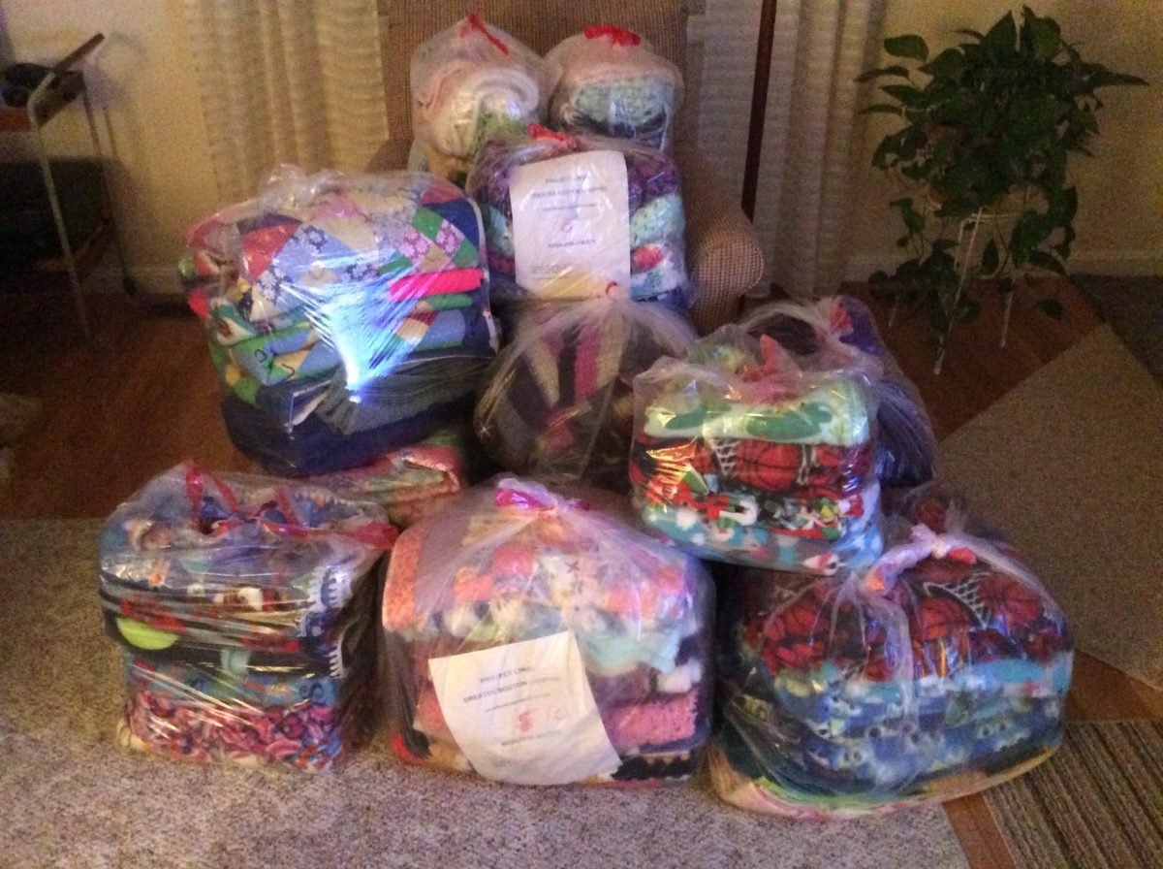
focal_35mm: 32
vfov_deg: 44.0
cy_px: 434
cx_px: 582
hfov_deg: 56.9
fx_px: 1073
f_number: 2.4
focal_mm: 3.3
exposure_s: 1/15
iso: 800
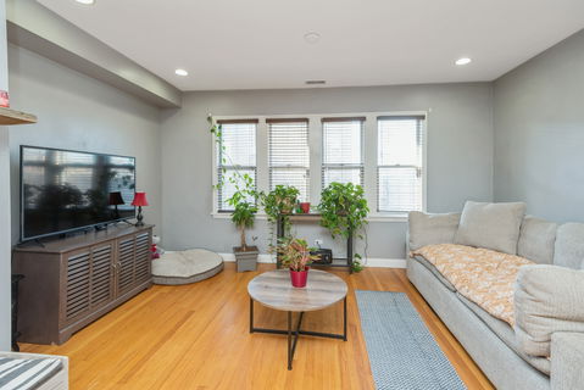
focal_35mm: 16
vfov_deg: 73.8
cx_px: 292
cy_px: 195
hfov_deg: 96.7
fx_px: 260
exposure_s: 1/15
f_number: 8
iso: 200
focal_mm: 16
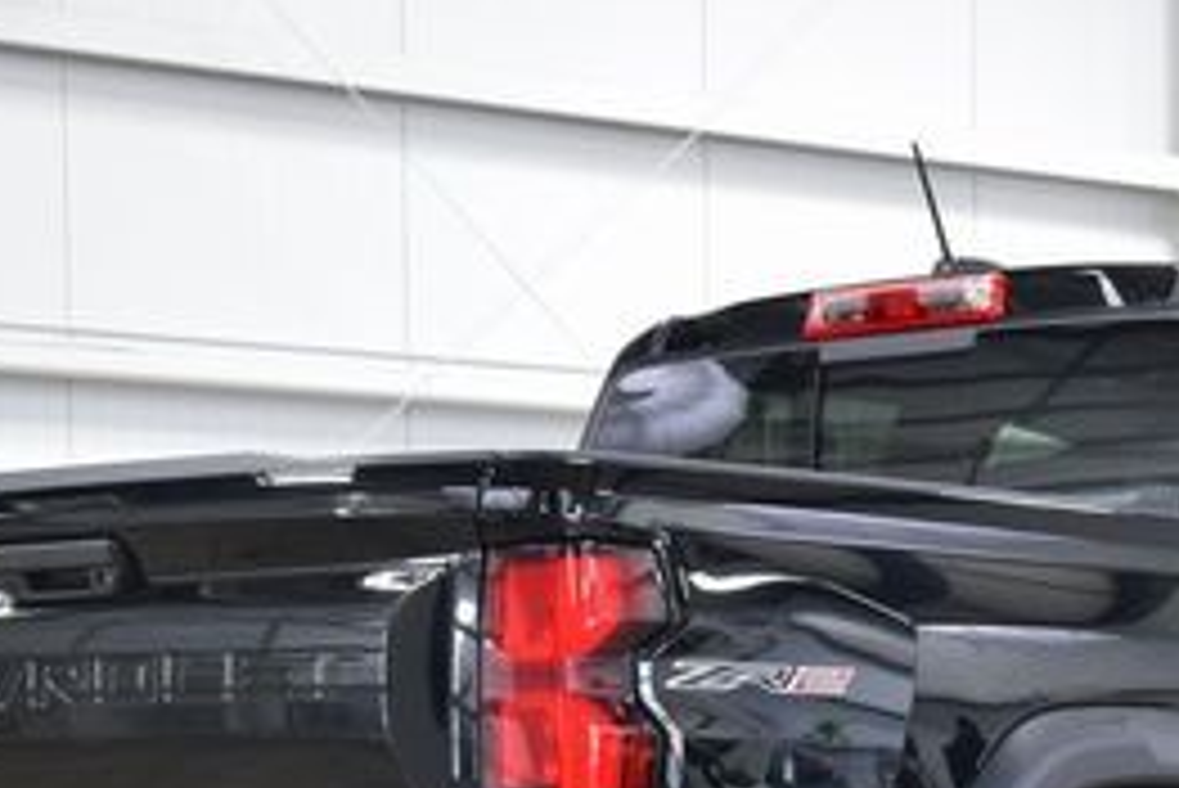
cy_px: 871
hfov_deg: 14.6
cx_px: 976
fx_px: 4555
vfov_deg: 9.8
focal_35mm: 139
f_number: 6.3
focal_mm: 38
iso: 720
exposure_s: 1/15
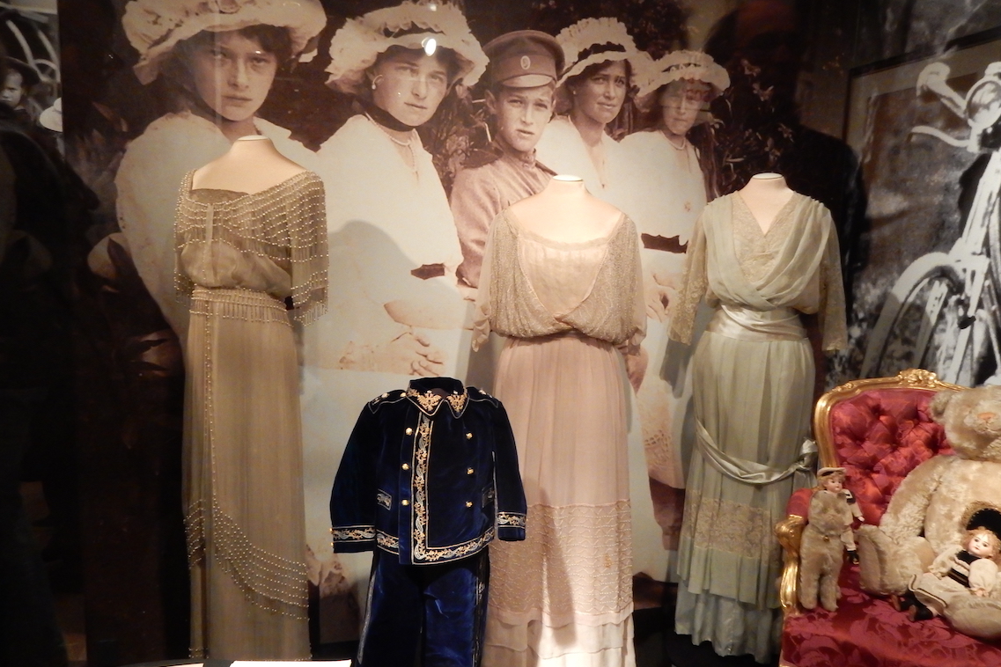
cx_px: 519
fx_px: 751
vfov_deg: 47.9
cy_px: 343
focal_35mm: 27
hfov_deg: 67.4
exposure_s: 1/8
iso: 800
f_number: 3.7
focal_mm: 4.5
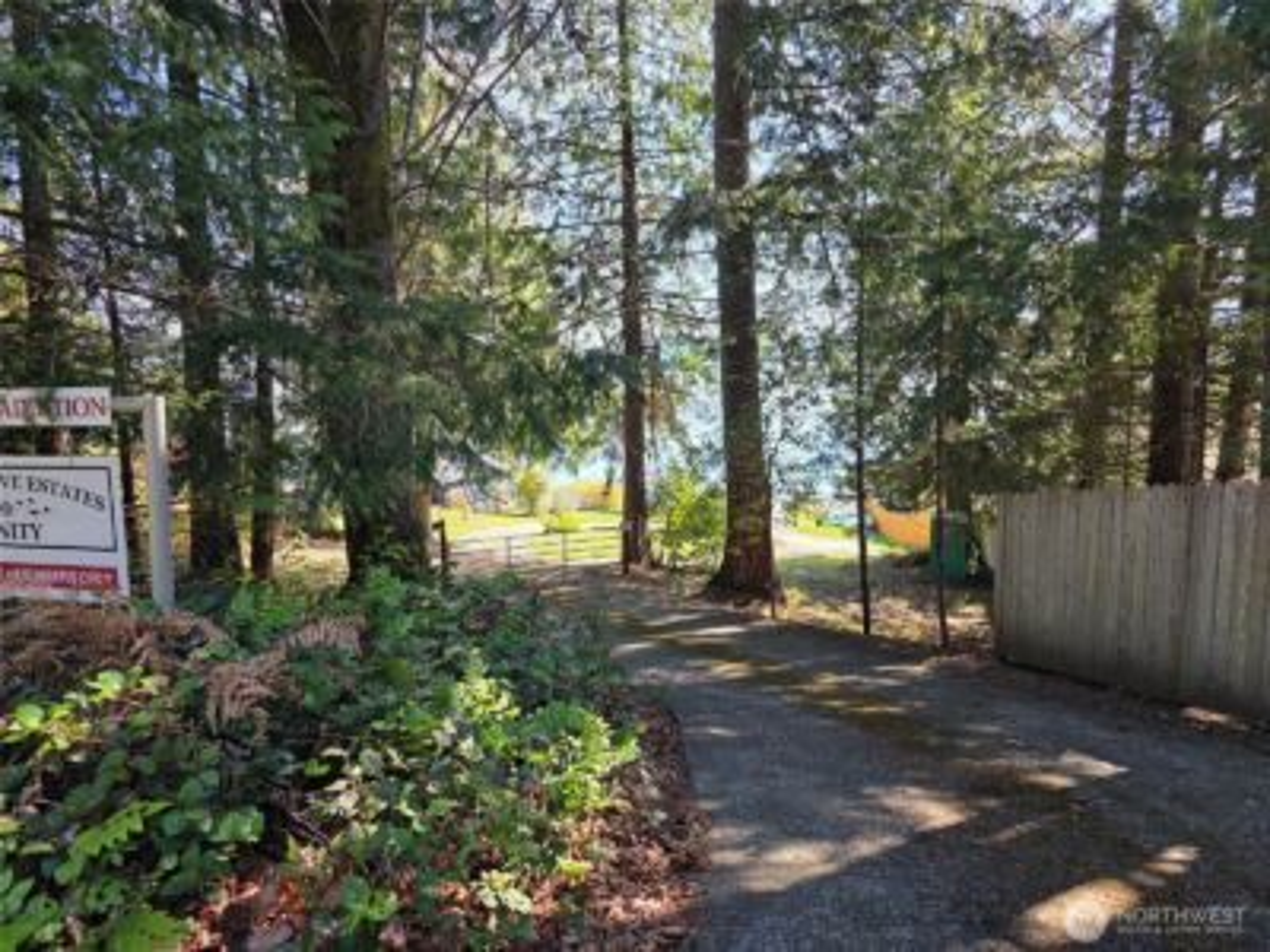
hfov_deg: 73.9
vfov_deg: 58.9
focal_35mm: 23
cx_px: 635
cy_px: 476
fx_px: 844
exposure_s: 1/359
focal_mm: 6.3
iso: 40
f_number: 1.7
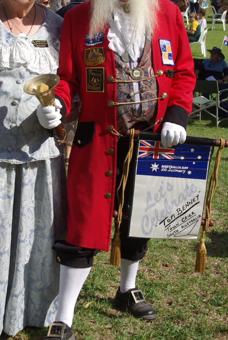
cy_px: 127
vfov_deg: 25.6
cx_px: 61
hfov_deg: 17.3
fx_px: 746
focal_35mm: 79
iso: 100
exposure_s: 1/350
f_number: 6.7
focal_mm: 35
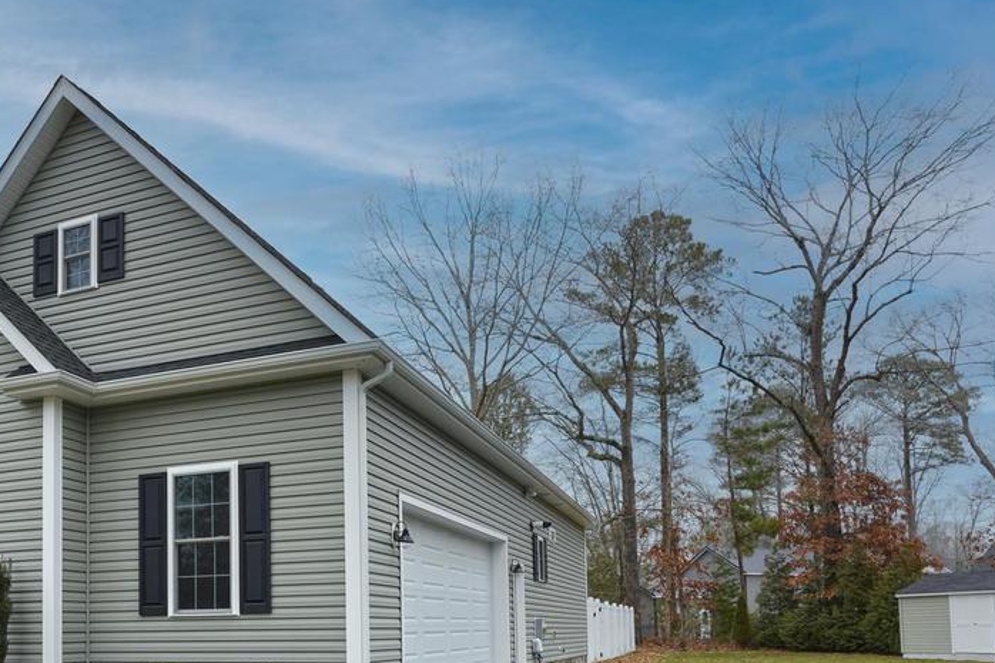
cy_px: 576
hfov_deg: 55.2
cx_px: 284
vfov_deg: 37.7
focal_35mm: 33
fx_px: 912
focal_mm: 16
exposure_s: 1/100
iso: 100
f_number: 5
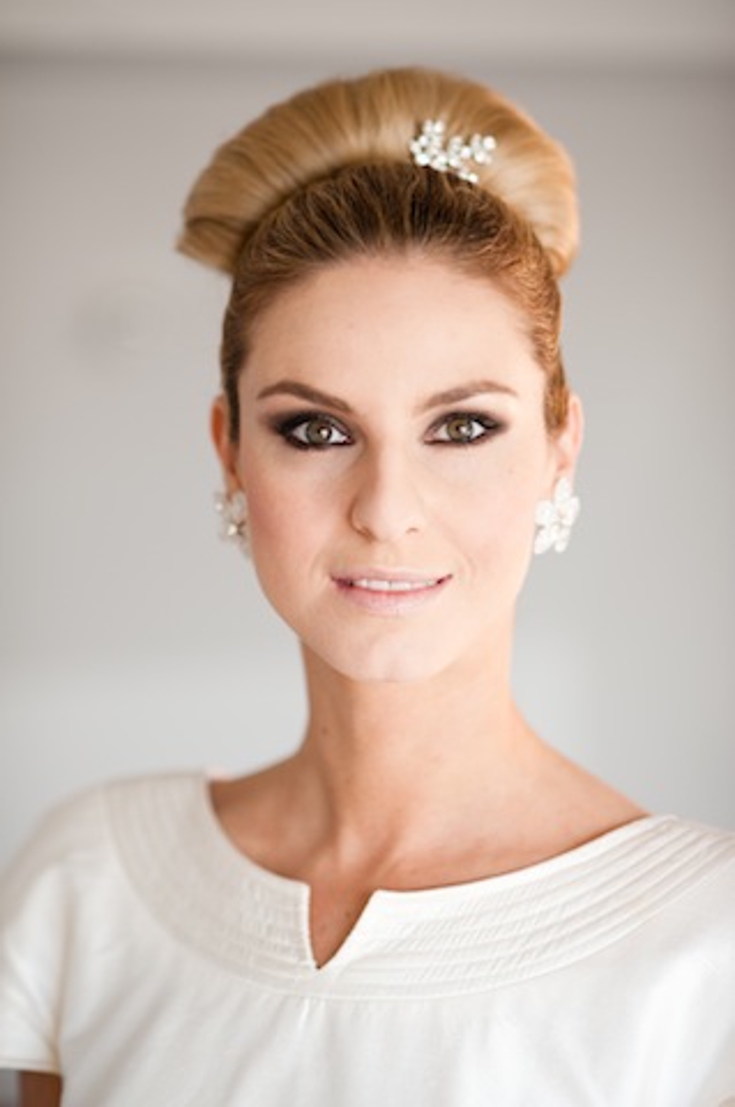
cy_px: 554
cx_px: 368
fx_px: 2609
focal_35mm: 85
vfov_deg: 23.9
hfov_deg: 16.0
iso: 320
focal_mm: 85
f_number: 2
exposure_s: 1/500
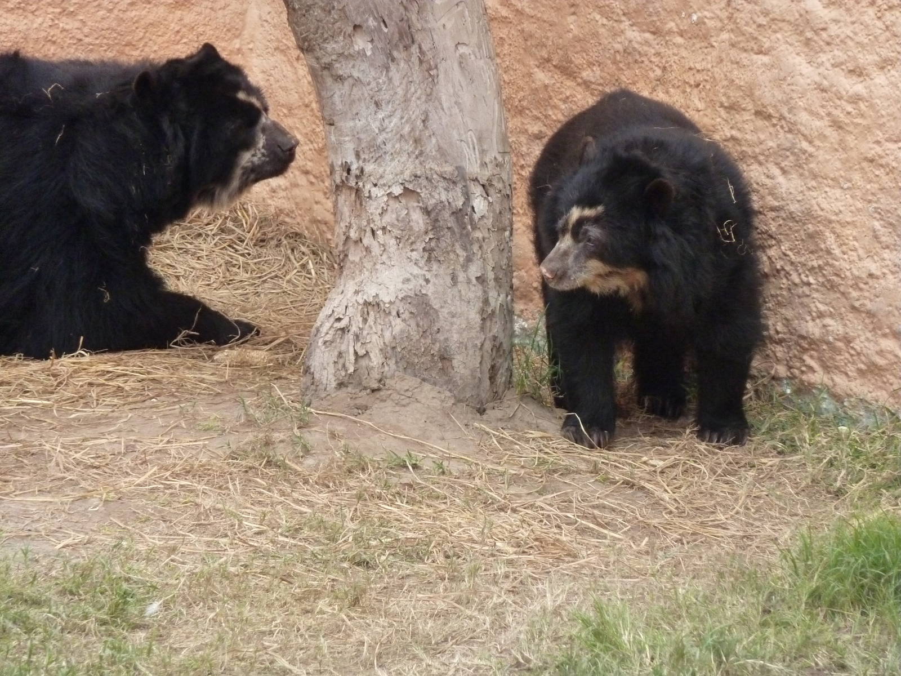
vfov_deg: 5.0
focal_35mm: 300
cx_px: 450
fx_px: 7809
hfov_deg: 6.6
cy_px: 338
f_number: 4.9
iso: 640
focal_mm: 49.2
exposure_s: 1/250
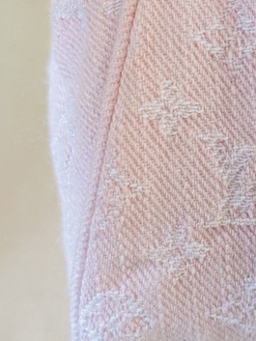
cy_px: 60
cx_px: 258
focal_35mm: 137
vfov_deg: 14.3
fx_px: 1350
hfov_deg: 10.7
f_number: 1.78
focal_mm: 6.76
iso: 80
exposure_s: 1/100
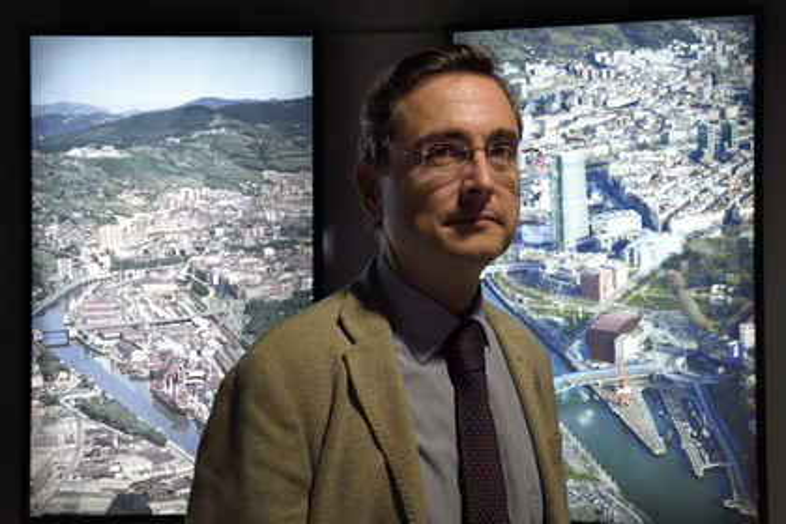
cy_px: 262
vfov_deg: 33.4
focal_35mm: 40
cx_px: 393
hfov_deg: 48.5
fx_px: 873
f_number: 14
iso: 2000
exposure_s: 1/30
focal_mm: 40
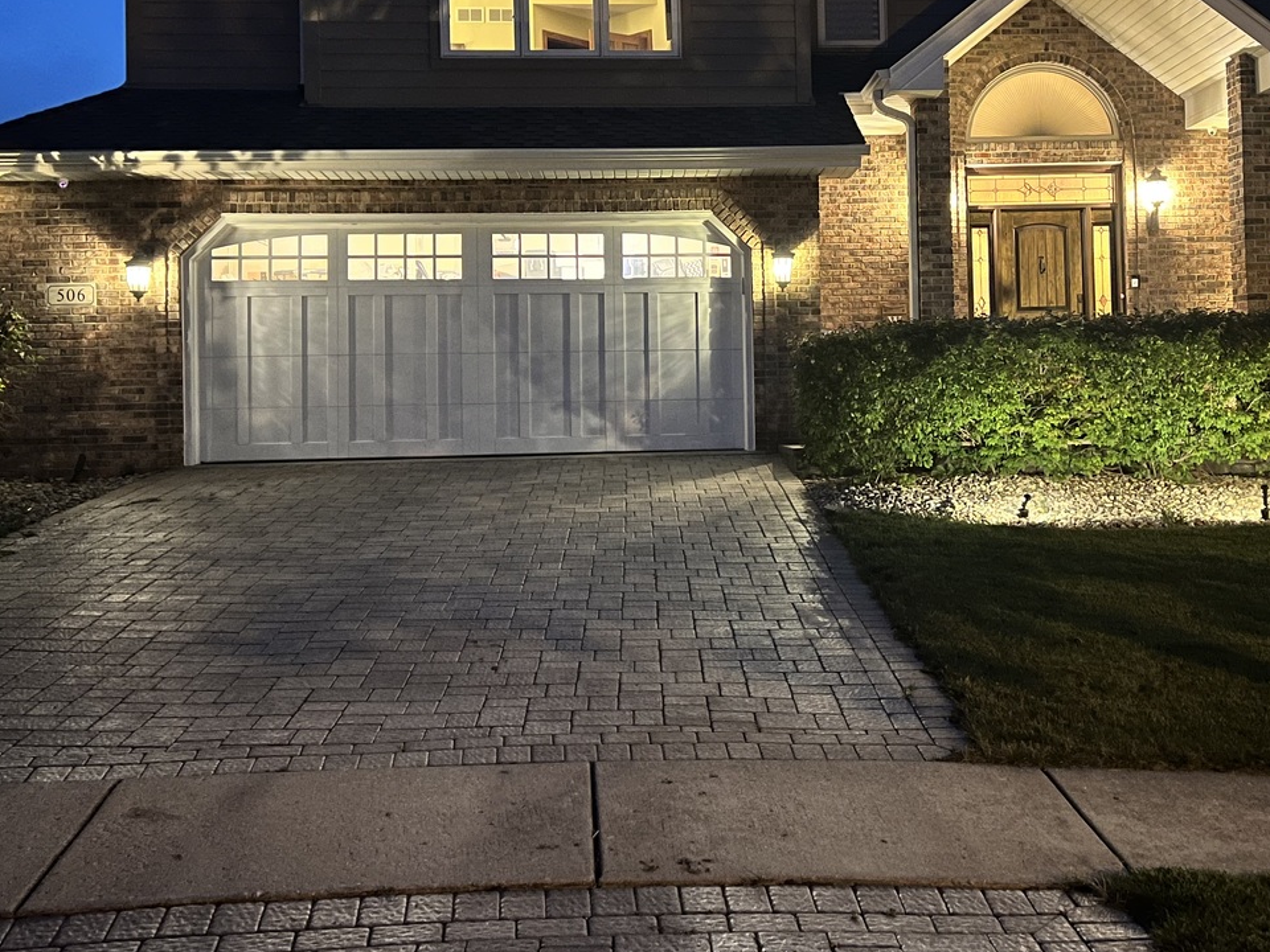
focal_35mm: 39
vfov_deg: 36.6
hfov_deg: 47.7
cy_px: 350
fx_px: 1431
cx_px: 738
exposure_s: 1/11
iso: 500
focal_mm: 5.7
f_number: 1.5
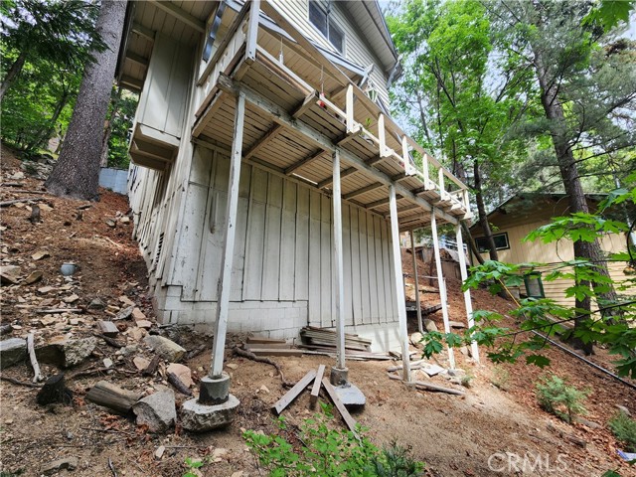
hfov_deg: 106.2
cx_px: 318
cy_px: 238
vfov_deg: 89.9
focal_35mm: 13
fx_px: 239
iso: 50
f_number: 2.2
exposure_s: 1/176
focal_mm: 2.2
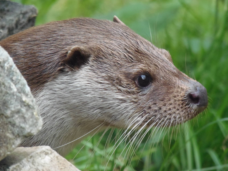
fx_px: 3873
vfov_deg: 2.5
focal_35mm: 588
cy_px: 86
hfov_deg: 3.4
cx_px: 114
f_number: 5
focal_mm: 109
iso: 400
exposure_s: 1/200
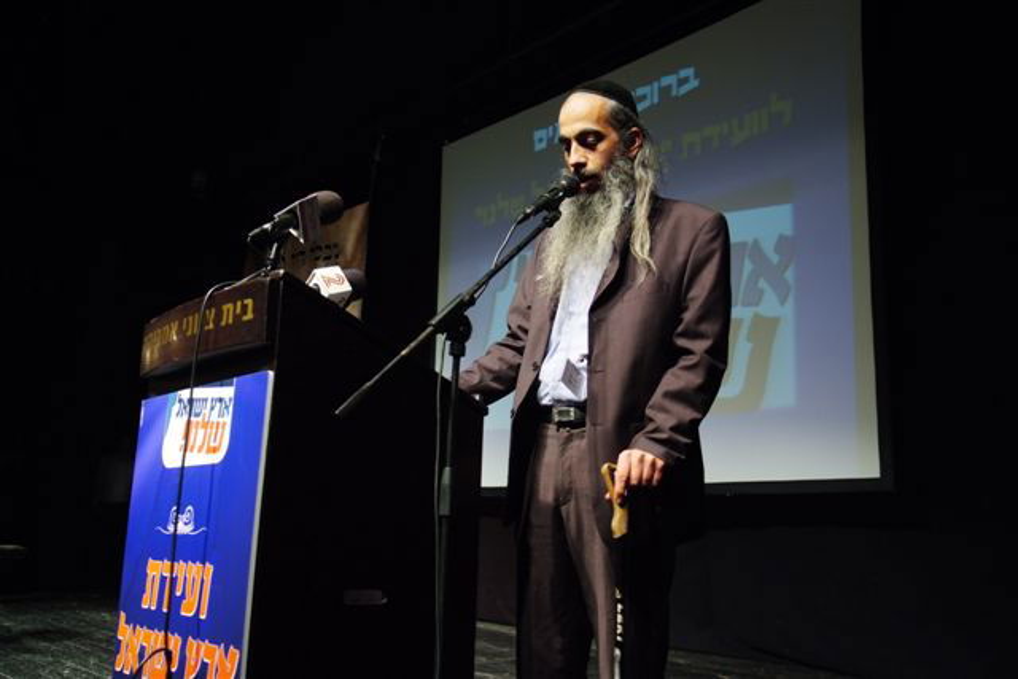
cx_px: 509
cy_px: 340
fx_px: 990
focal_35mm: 35
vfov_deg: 37.9
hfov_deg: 54.4
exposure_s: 1/125
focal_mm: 23
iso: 640
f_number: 3.2
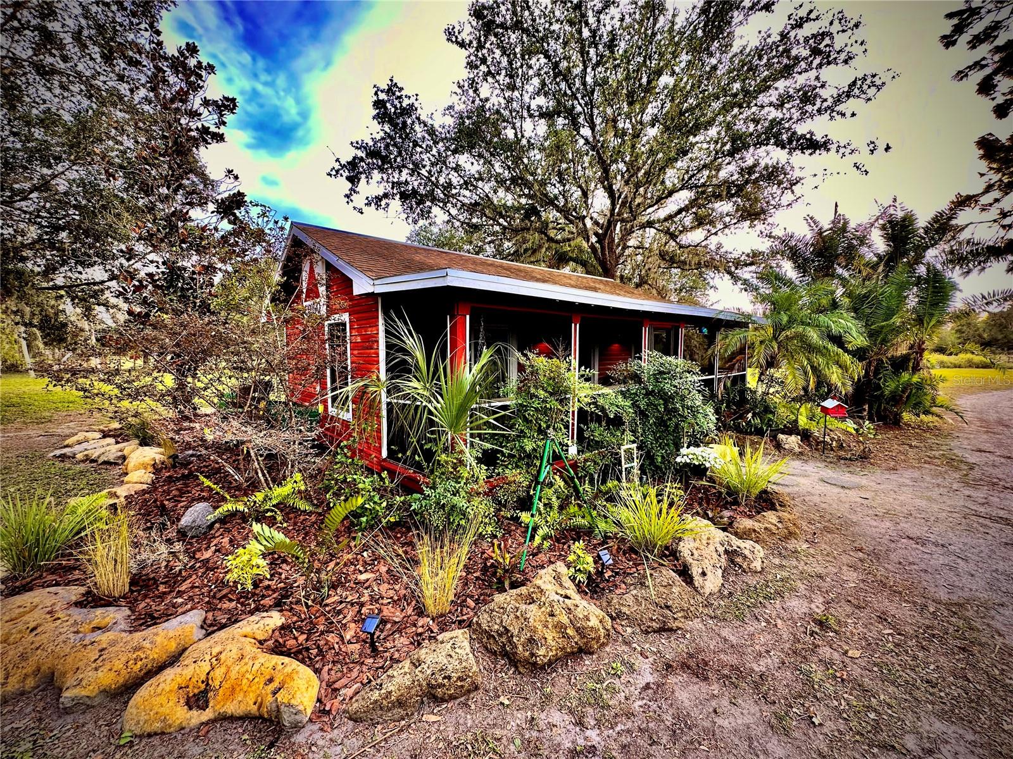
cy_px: 380
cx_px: 506
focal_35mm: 14
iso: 80
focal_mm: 2.22
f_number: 2.2
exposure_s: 1/99
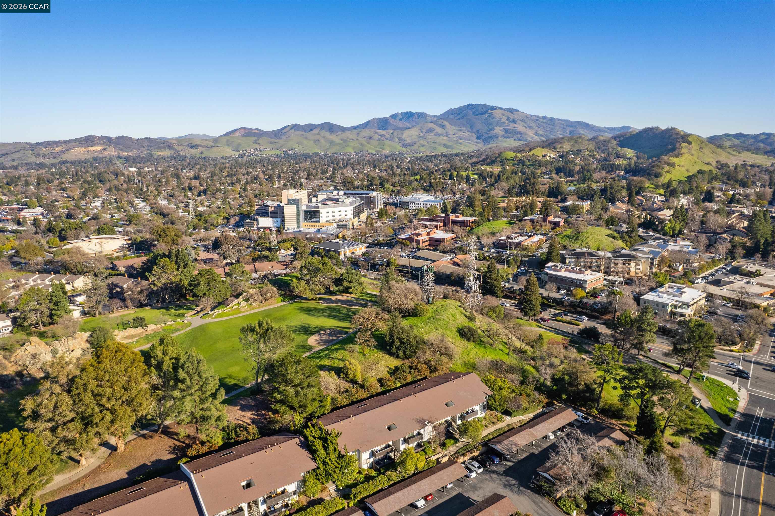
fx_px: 473
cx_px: 388
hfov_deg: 78.6
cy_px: 258
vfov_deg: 57.2
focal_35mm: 22
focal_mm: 8.4
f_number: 2.8
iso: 100
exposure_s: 1/1250
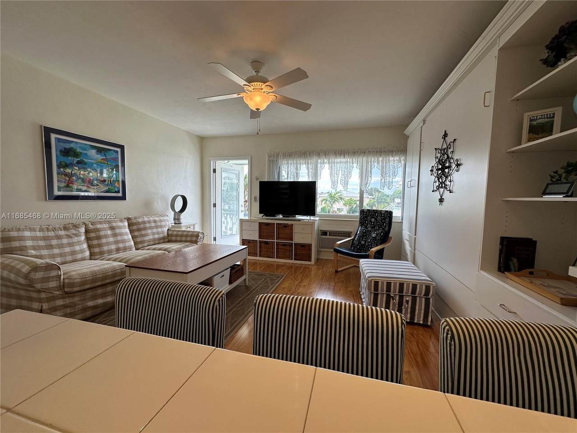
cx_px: 288
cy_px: 216
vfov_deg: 85.7
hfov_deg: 102.1
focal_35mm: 14
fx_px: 233
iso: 40
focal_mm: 2.22
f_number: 2.2
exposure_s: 1/141
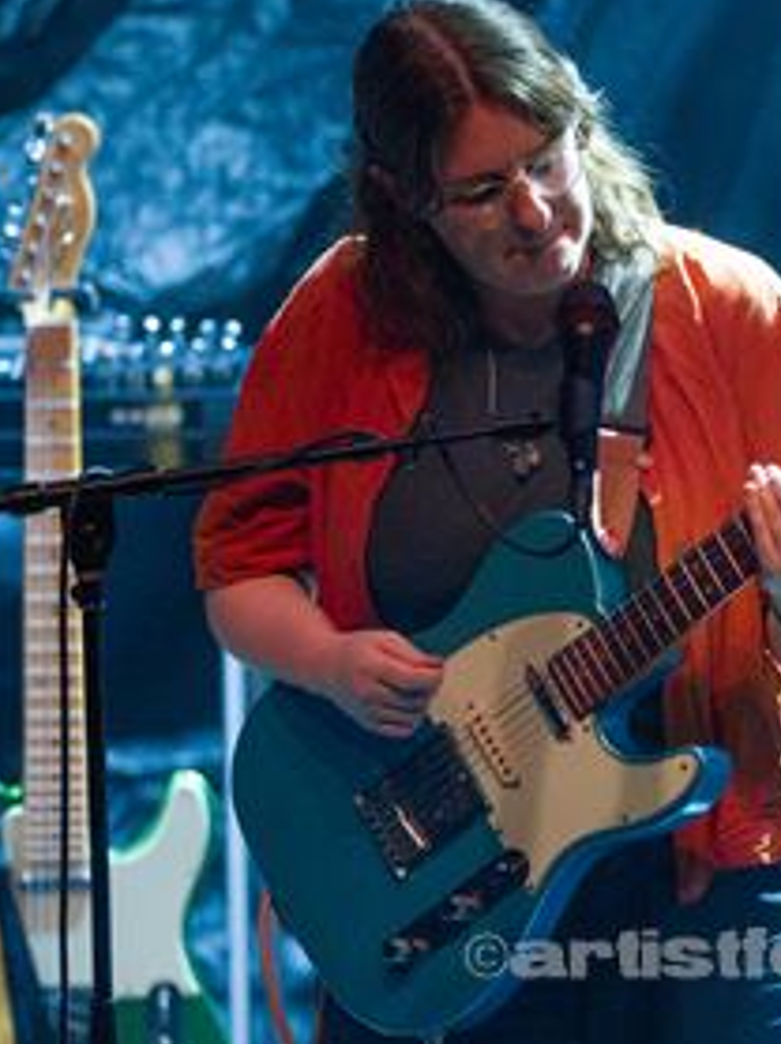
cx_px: 864
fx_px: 22506
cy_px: 648
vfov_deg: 2.7
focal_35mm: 747
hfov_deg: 2.0
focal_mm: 300
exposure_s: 1/640
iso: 1250
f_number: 2.8
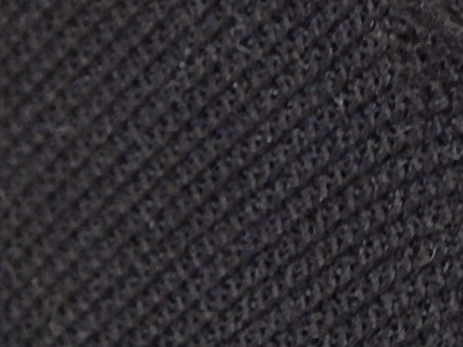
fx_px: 4693
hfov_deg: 5.6
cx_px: 575
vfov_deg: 4.2
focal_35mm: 351
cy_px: -28
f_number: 4.1
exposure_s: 1/15
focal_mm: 12.3
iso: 400
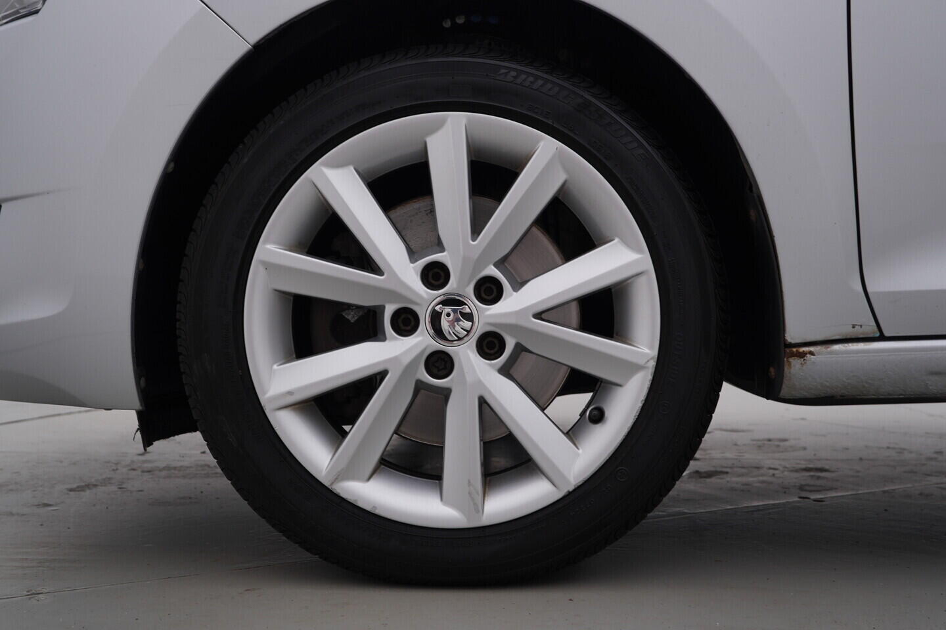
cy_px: 315
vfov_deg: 36.9
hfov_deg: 53.1
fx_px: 946
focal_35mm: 36
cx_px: 473
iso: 125
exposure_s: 1/125
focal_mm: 24
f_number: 5
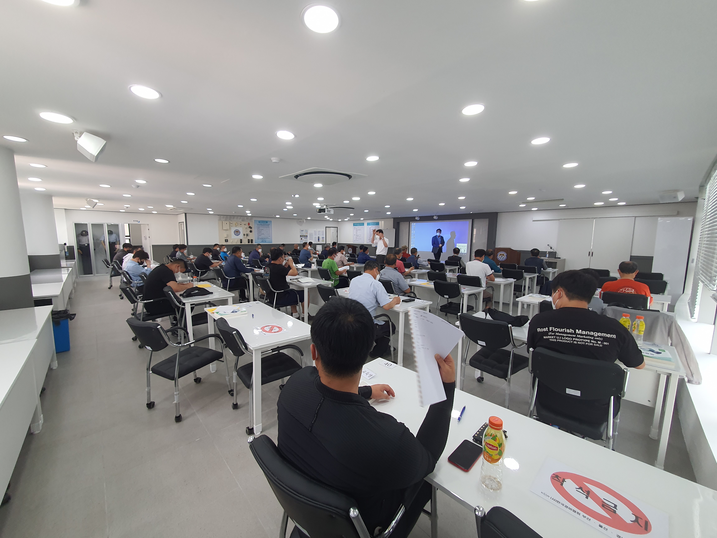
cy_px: 269
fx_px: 269
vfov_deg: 89.9
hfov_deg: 106.2
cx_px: 358
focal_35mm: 13
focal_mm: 1.8
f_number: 2.2
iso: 80
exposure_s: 1/60
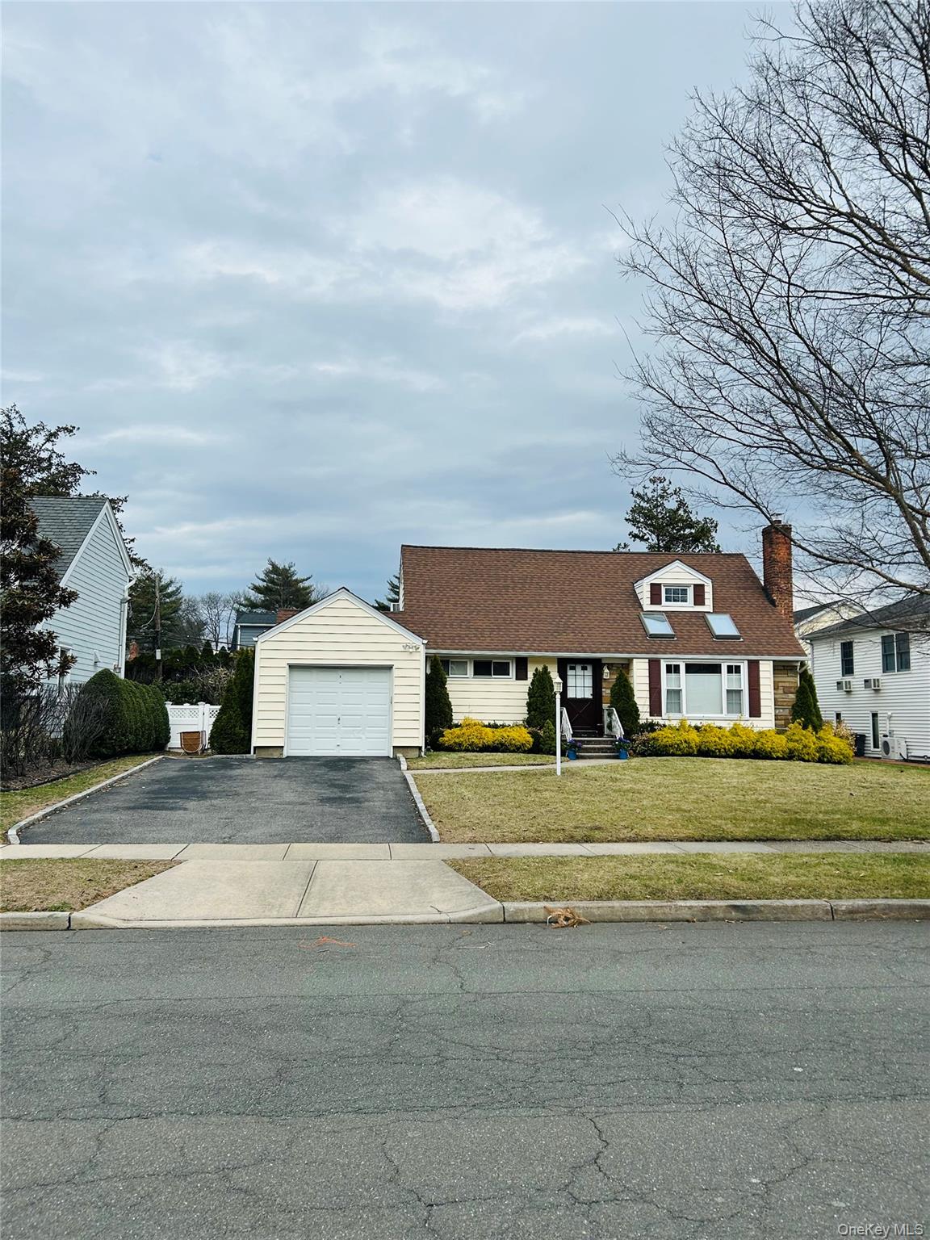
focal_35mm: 26
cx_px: 465
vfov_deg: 67.3
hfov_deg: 53.1
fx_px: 931
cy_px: 620
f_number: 1.5
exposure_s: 1/4630
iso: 50
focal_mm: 5.7
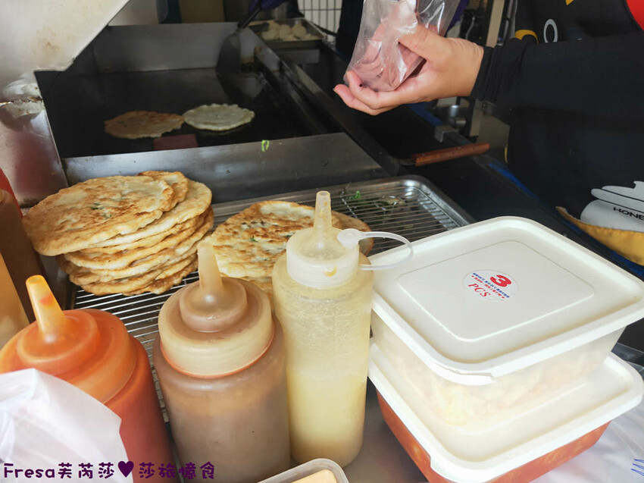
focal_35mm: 23
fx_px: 428
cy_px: 242
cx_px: 322
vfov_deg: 58.9
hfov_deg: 73.9
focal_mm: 3.97
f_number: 1.7
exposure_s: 1/146
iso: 99
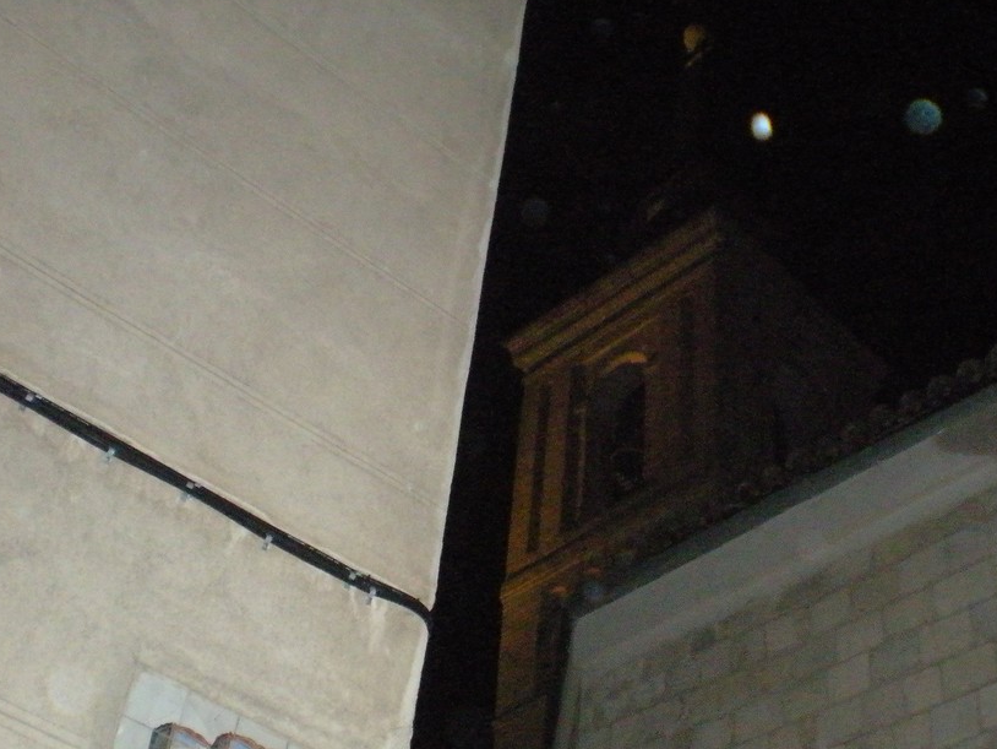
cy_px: 438
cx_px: 606
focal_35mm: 56
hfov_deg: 34.2
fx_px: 1613
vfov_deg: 26.1
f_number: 3.1
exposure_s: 1/60
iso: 800
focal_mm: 6.3
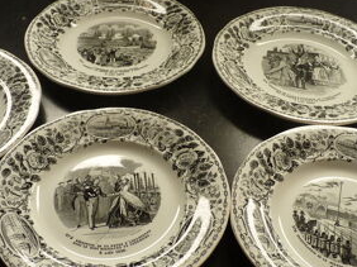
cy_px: 171
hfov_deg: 41.2
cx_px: 158
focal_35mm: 46
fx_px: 474
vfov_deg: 31.3
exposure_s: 1/80
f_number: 2.8
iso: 80
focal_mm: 4.8
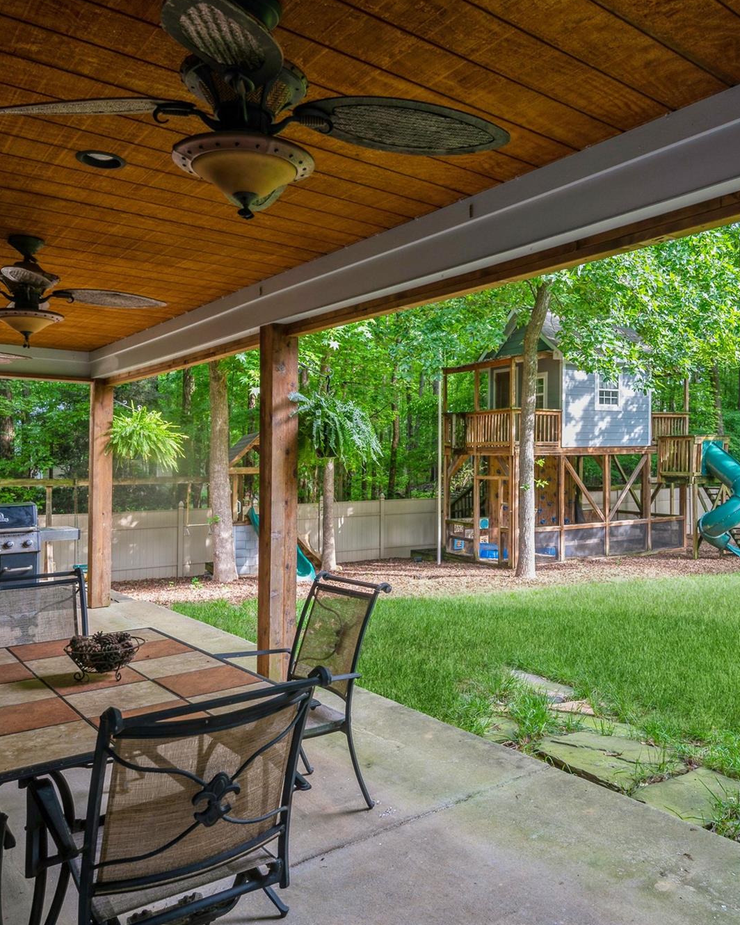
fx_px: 712
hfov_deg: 54.7
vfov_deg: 66.0
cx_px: 421
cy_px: 454
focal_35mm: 26
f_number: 8
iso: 200
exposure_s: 1/25
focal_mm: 18
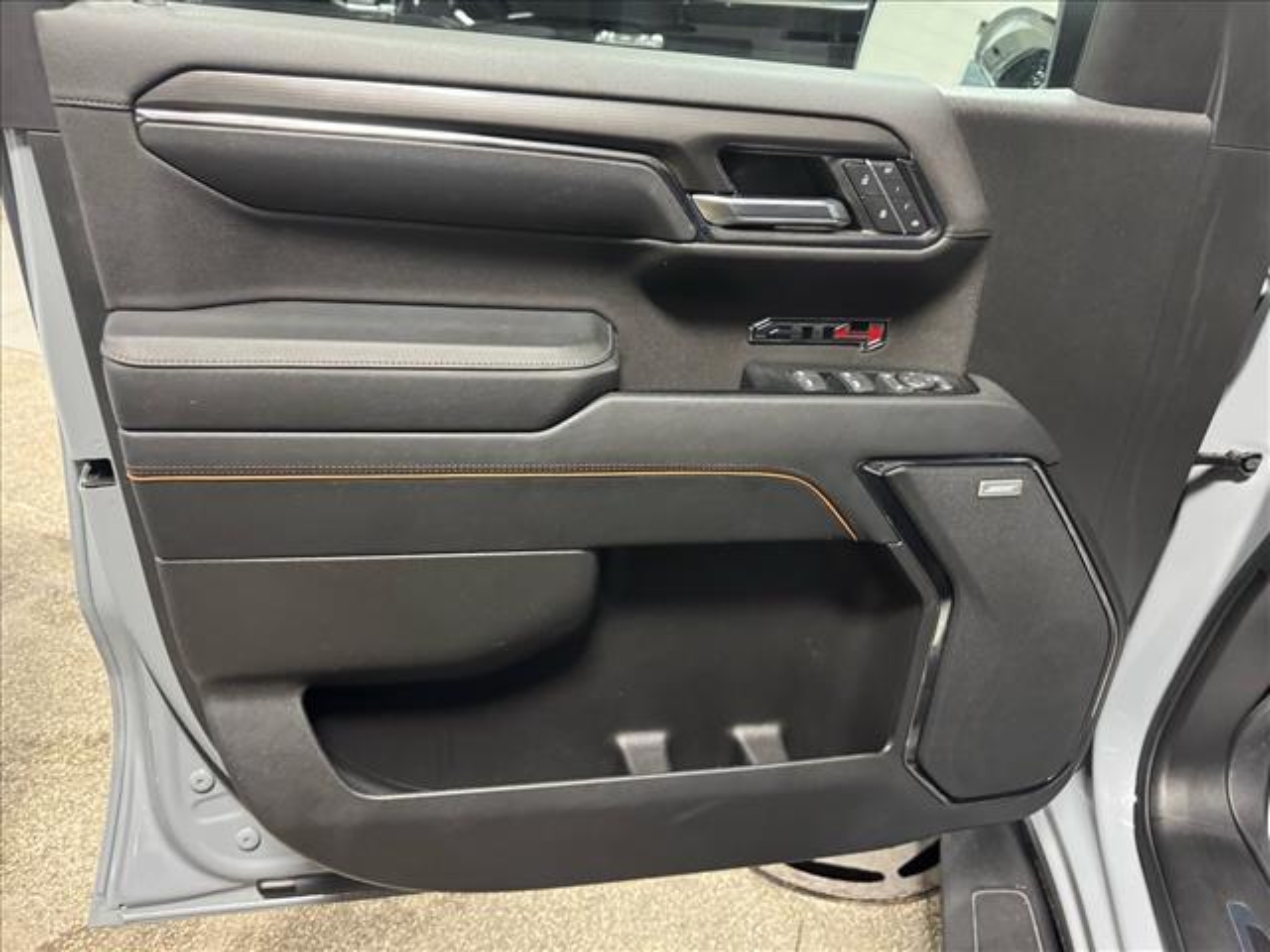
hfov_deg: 71.6
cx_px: 635
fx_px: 881
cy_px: 476
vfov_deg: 56.8
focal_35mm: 24
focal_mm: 6.76
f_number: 1.78
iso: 1000
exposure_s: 1/40
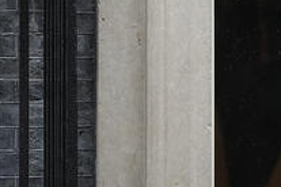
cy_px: -1
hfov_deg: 3.6
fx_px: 4441
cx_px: 436
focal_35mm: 569
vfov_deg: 2.4
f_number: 2.8
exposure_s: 1/1000
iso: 1600
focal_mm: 161
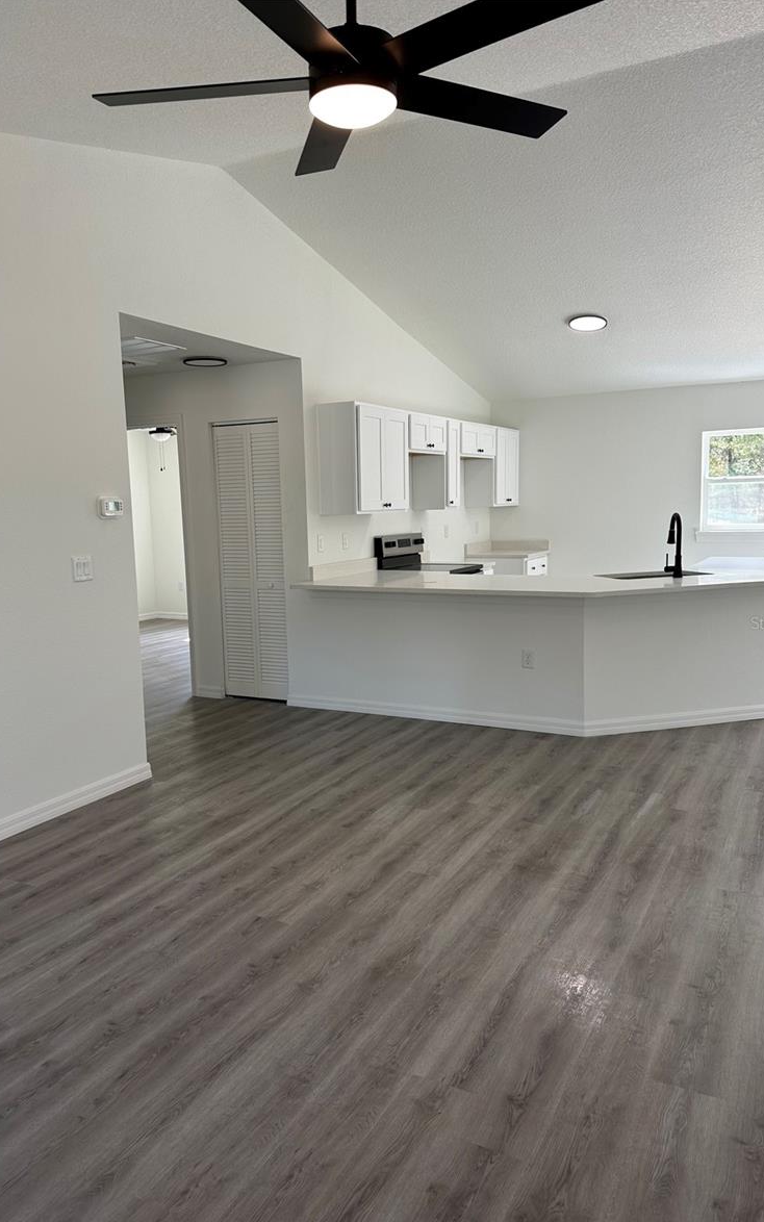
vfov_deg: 70.4
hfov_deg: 47.6
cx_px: 356
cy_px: 622
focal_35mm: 26
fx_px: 866
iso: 64
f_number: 1.78
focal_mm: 6.86
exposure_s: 1/149
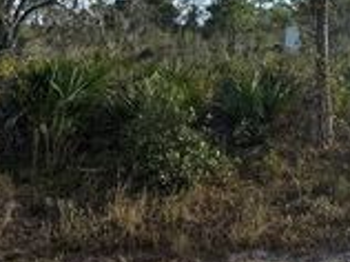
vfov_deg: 18.5
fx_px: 767
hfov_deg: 25.2
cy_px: -37
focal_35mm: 76
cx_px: 288
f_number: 1.78
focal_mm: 6.76
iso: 80
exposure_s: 1/3759
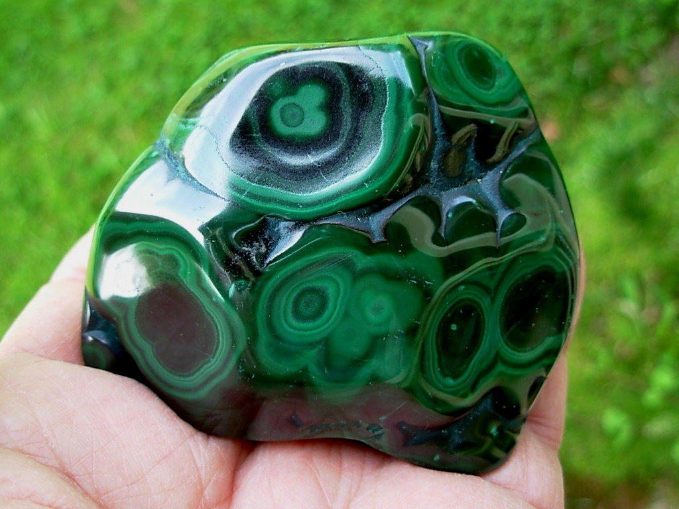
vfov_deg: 37.7
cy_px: 254
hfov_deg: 49.0
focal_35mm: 38
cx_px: 340
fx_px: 745
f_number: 2.9
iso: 50
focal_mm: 6.3
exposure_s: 1/80.6
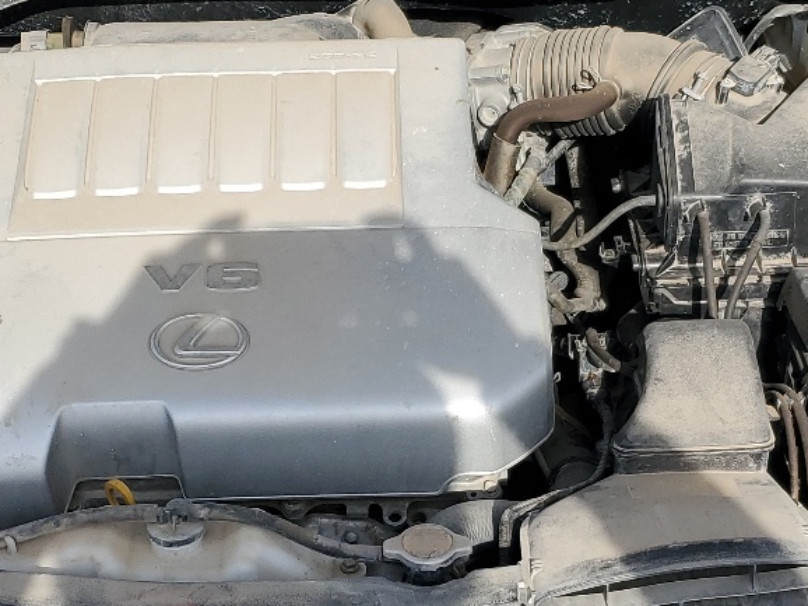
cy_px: 424
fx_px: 1680
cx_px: 456
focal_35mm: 72
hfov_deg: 27.0
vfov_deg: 20.3
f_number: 1.5
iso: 50
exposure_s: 1/2500
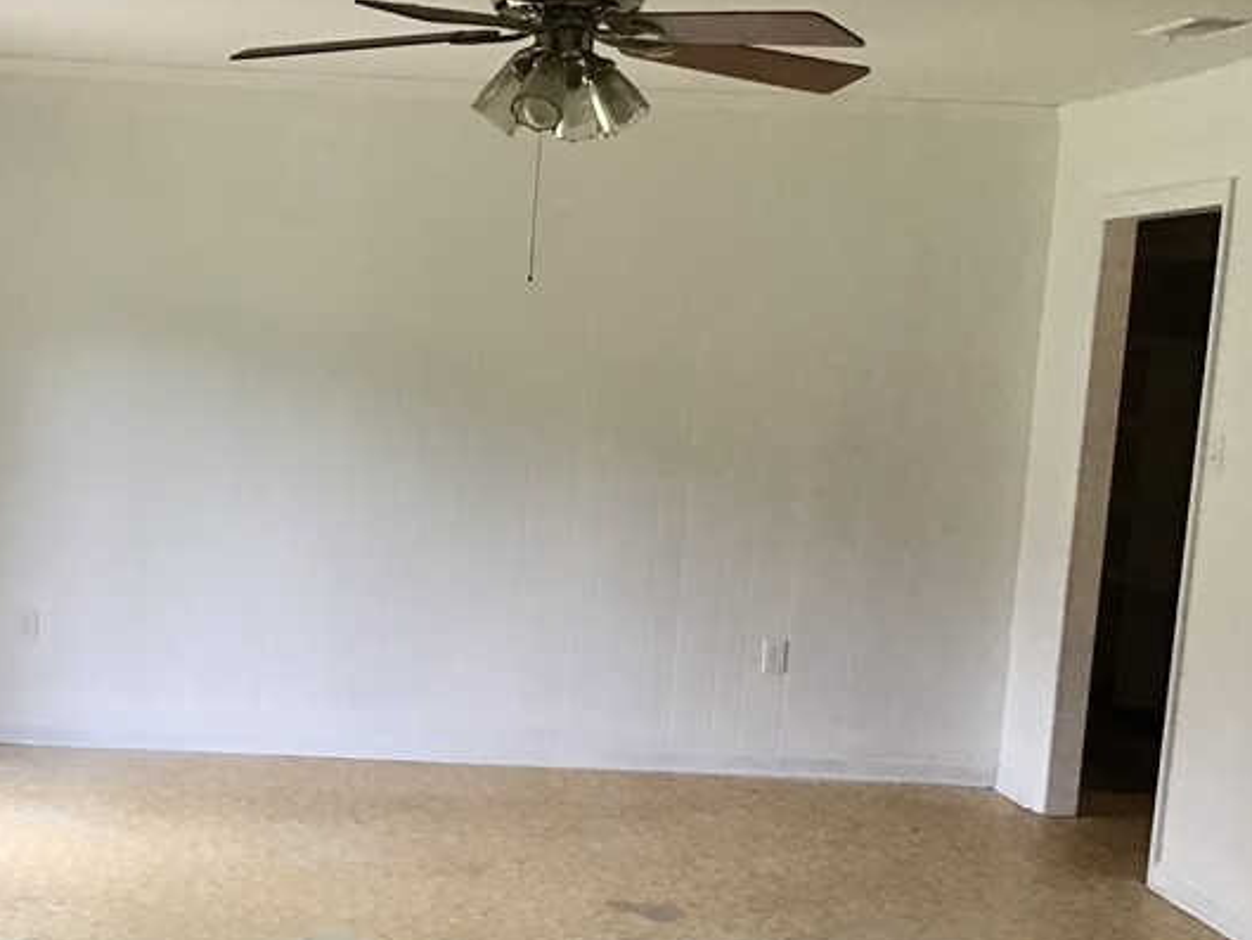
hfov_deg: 31.6
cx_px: 317
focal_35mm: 60
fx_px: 2171
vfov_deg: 24.3
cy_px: 616
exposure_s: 1/30
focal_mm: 3.3
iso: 40
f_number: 2.4
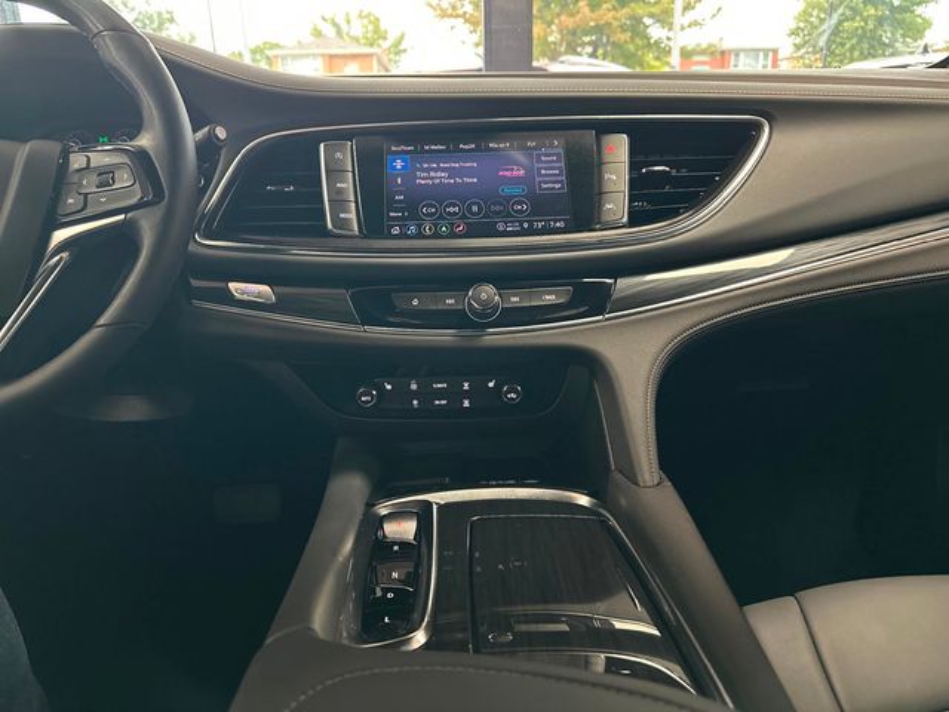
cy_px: 356
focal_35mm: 24
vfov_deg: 56.8
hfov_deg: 71.6
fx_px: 658
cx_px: 474
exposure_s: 1/30
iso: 800
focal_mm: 6.86
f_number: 1.78
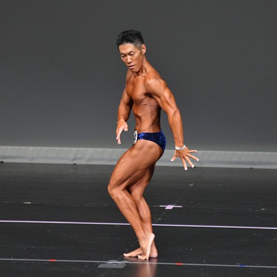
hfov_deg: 3.6
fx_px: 4355
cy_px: 139
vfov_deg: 3.6
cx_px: 138
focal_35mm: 481
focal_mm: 250
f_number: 5.6
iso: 4000
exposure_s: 1/400
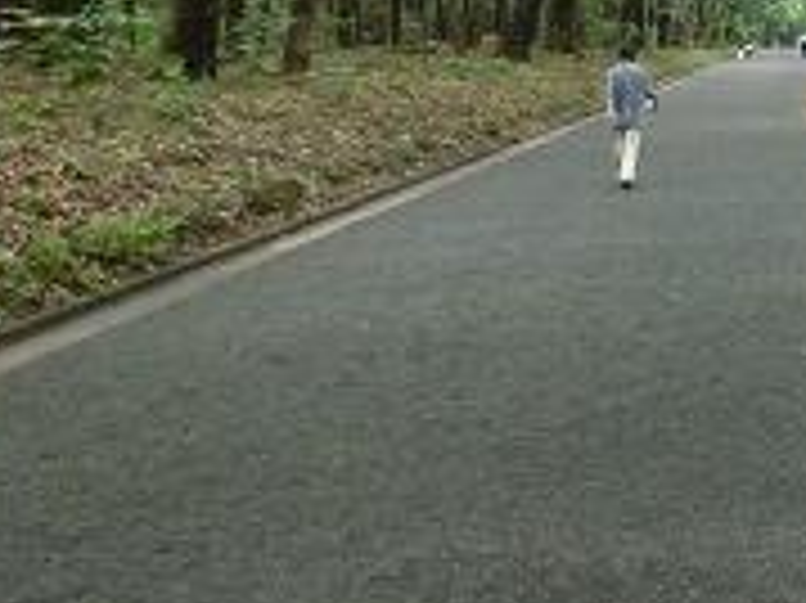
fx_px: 1350
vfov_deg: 23.8
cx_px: 765
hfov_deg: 31.3
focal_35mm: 58
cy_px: -40
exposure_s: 1/30
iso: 400
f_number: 3.3
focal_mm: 4.3
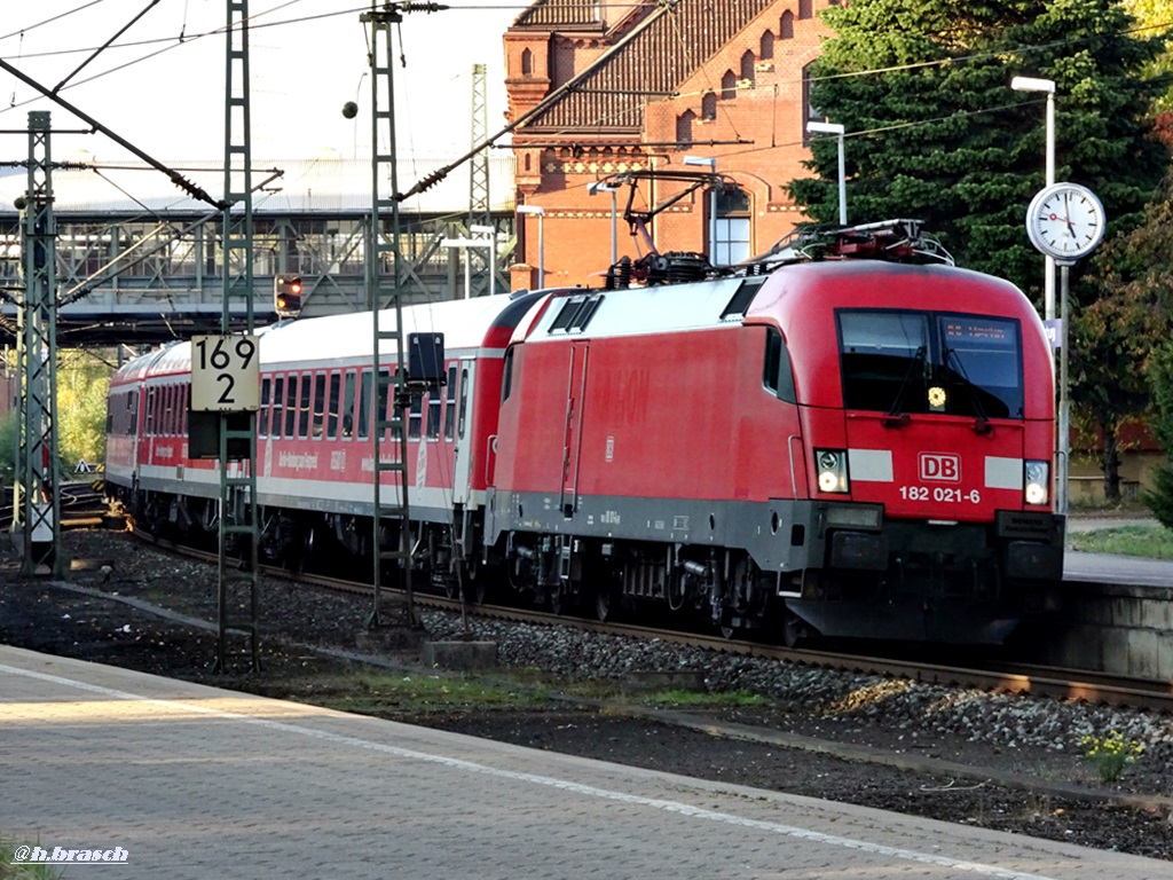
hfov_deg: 10.2
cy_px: 440
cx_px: 586
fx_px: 6574
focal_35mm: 194
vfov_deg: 7.7
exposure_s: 1/200
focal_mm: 33.17
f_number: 6.3
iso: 400
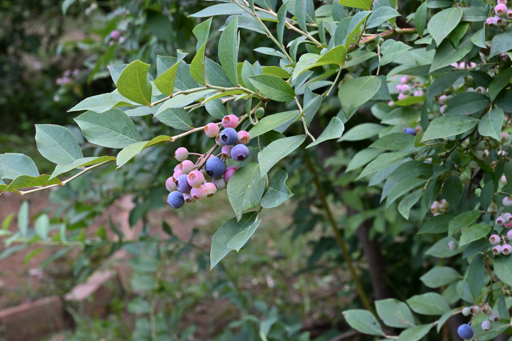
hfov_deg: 20.0
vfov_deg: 13.4
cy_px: 119
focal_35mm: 102
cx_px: 308
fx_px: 1451
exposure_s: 1/60
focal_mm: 70
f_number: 11
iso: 180
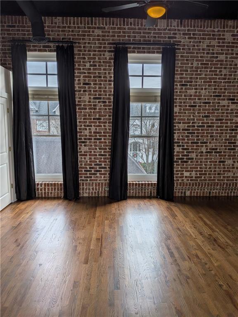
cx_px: 119
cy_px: 158
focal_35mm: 24
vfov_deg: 71.6
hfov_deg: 56.8
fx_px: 220
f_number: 1.7
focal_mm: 4.53
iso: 29
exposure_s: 1/1418
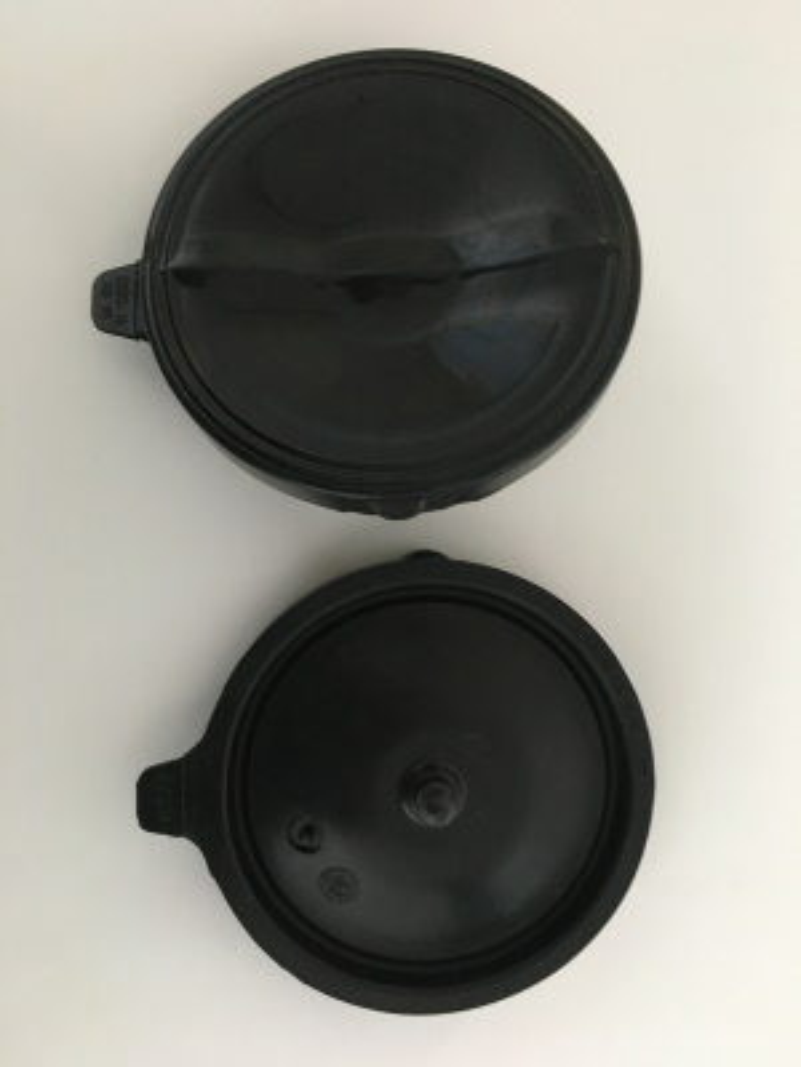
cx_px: 400
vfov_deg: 61.7
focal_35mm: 29
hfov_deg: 48.2
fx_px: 895
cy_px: 534
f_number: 2.2
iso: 500
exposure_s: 1/17
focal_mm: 4.15
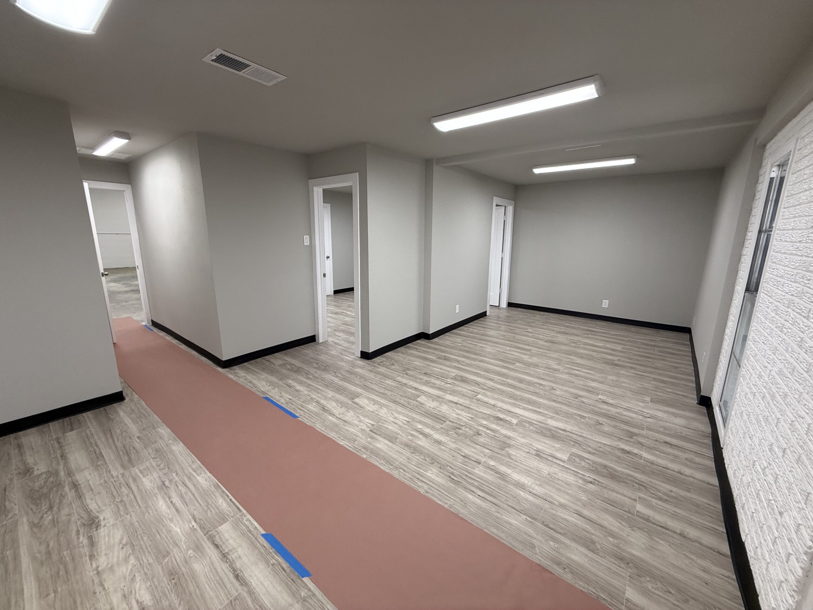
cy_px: 305
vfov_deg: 85.7
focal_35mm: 14
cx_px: 406
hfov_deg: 102.1
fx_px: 329
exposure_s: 1/120
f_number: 2.2
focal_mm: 2.22
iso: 125
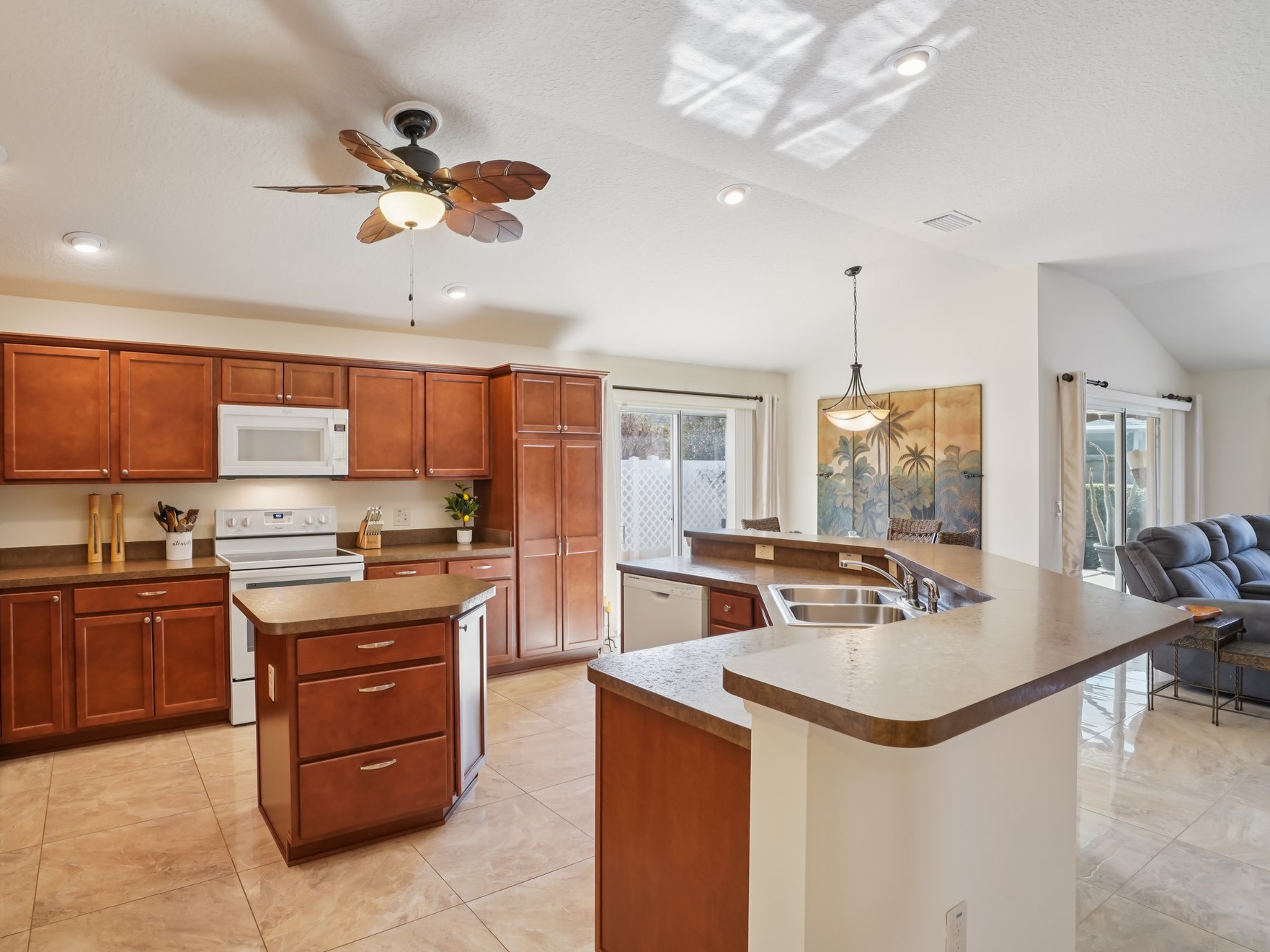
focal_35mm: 19
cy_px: 480
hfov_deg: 84.3
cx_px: 561
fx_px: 697
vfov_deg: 68.7
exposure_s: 1/8
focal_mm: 17
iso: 400
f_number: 9
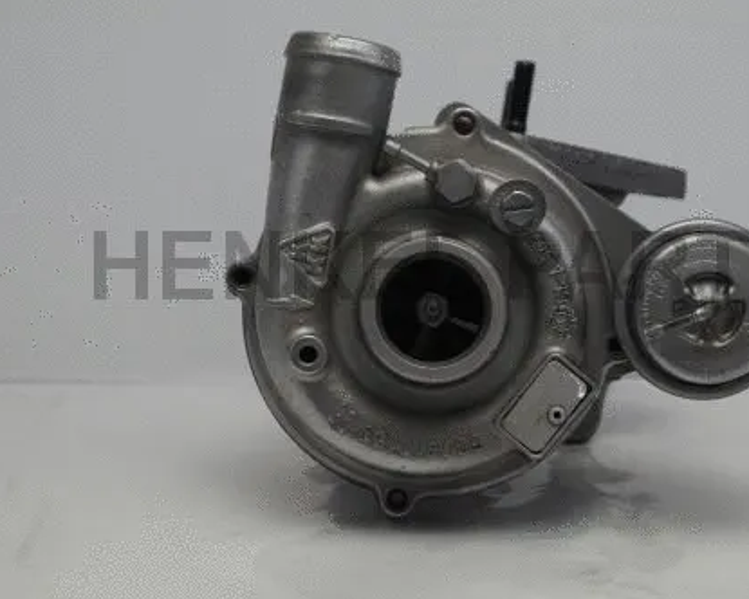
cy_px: 266
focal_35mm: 112
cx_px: 450
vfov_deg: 13.8
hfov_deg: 17.2
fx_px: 2476
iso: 1000
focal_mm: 55
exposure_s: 1/160
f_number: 5.6
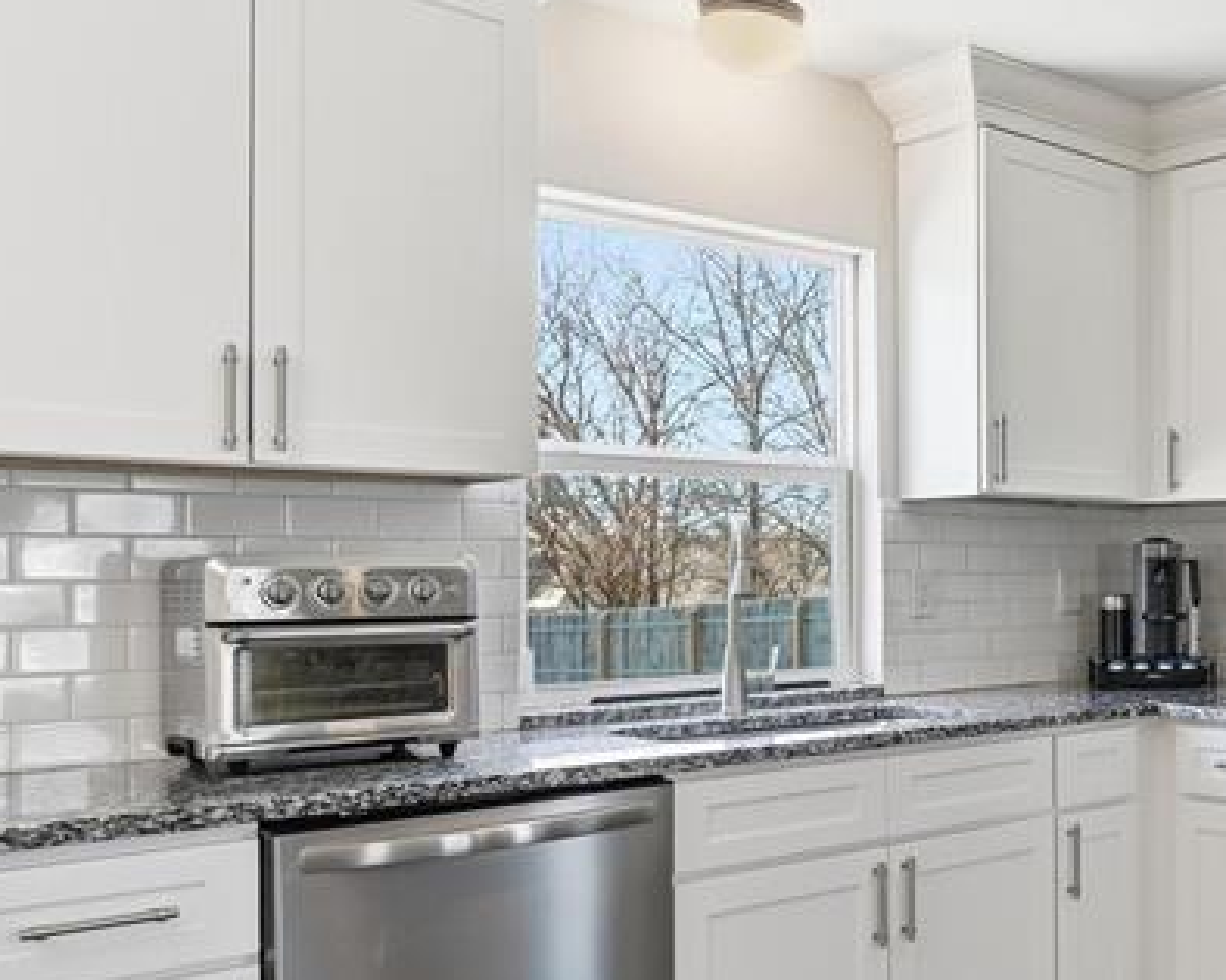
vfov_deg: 38.1
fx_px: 1415
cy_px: 583
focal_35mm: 39
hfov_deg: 40.9
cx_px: 1226
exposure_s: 1/640
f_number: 9
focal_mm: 16
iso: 500
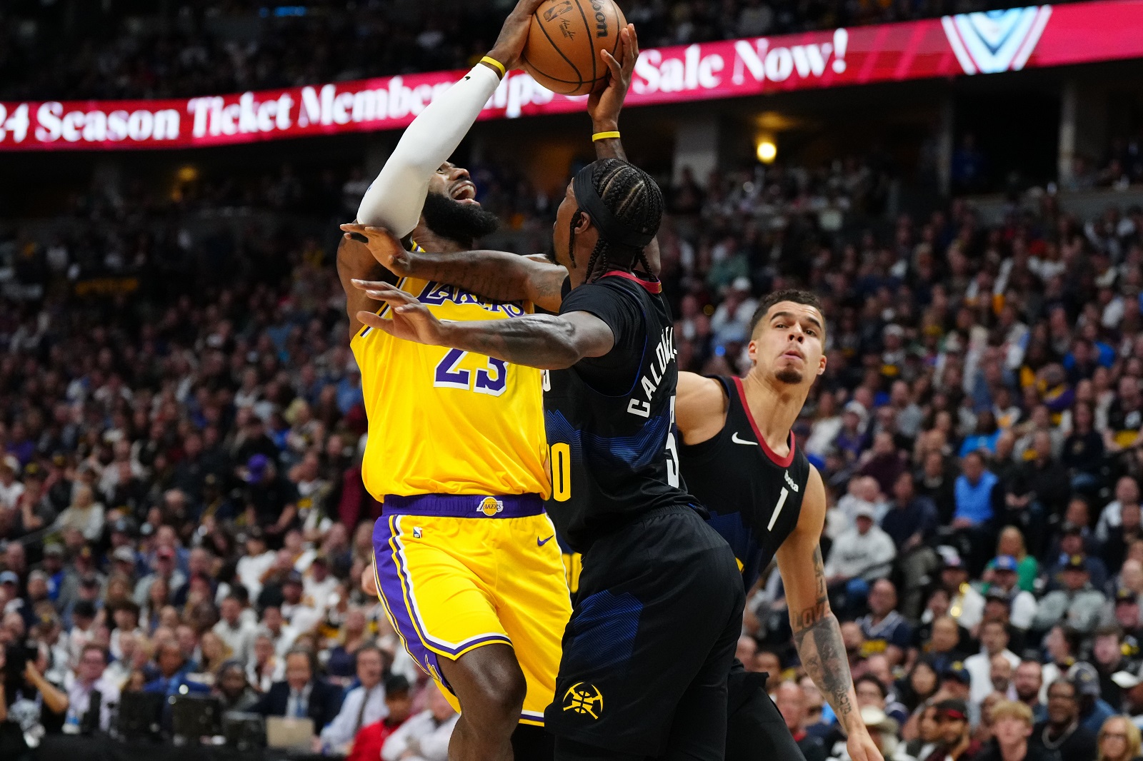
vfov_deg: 13.0
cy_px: 380
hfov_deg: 19.5
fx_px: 3333
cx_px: 572
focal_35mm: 105
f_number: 2.8
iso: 5000
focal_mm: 70
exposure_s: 1/2500
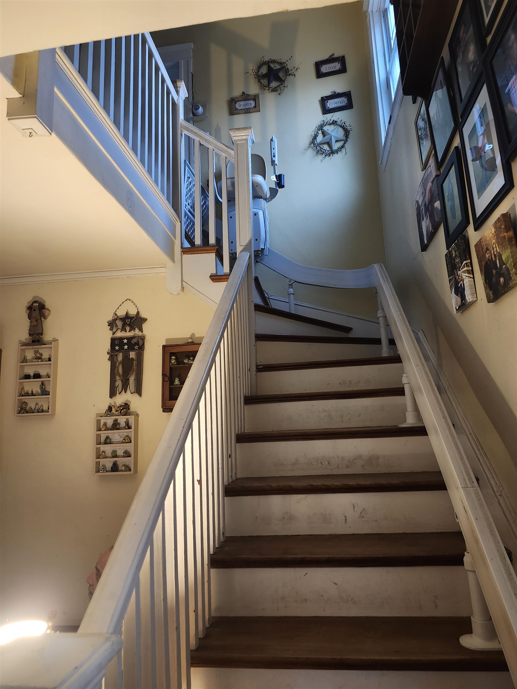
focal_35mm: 23
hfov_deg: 58.9
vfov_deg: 73.9
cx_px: 258
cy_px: 344
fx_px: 458
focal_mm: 5.54
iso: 500
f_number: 1.8
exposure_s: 1/24
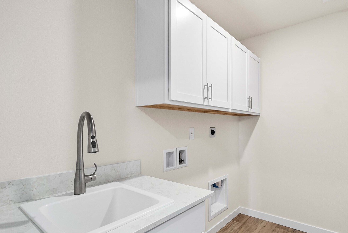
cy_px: 133
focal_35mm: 18
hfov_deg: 88.9
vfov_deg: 67.1
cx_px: 207
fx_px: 174
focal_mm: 14
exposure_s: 1/60
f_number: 7.1
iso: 320
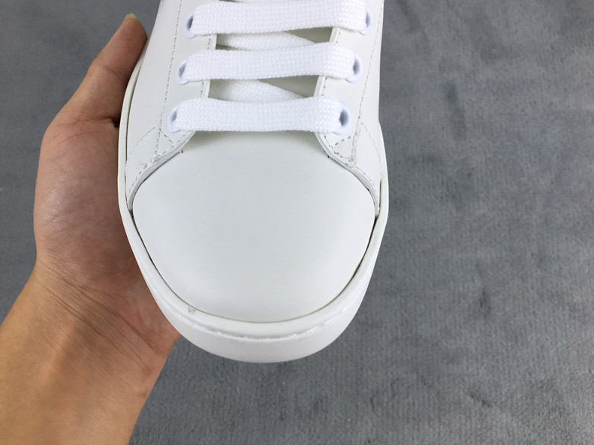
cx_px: 263
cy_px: 193
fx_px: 566
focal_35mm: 33
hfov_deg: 55.2
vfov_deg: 42.8
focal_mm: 4.15
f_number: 2.2
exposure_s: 1/50
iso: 25
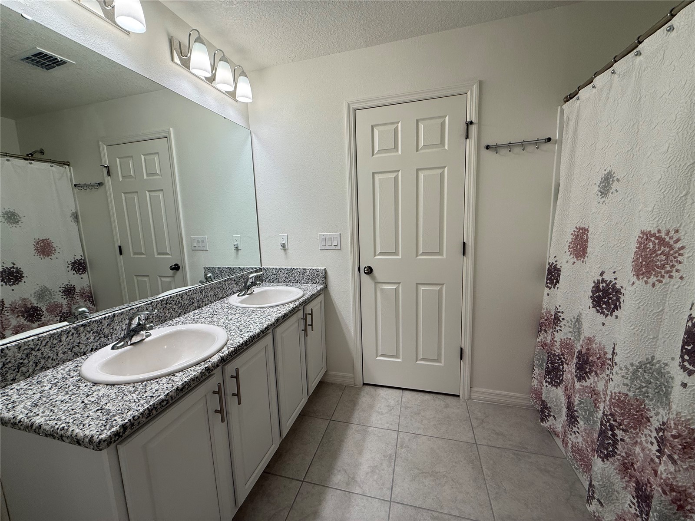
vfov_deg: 85.7
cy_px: 260
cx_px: 348
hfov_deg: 102.1
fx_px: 281
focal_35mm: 14
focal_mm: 2.22
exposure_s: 1/120
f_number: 2.2
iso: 80
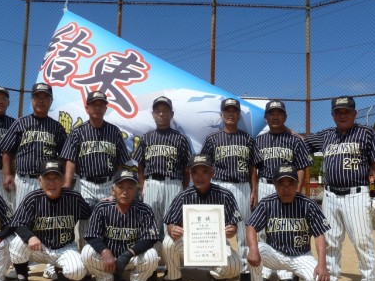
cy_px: 135
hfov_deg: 46.5
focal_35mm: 40
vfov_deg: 35.9
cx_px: 150
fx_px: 433
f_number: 5.6
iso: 80
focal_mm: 4.1
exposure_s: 1/500
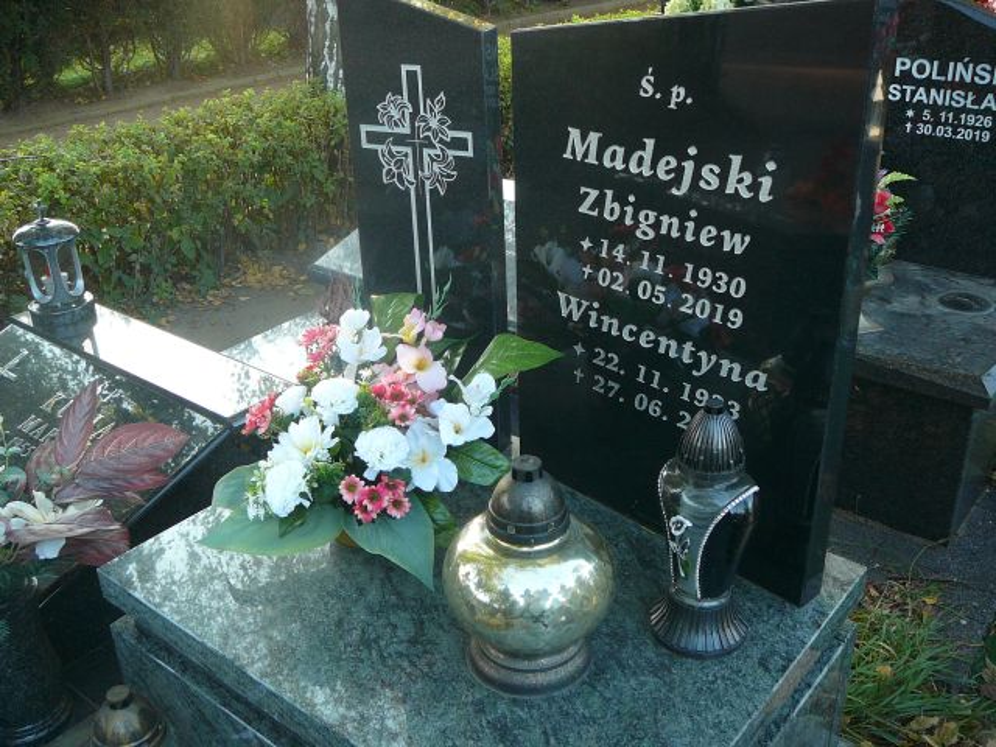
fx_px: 1007
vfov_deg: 40.7
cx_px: 498
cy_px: 374
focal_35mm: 35
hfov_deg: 52.6
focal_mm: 5.2
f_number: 2.8
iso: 80
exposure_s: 1/60
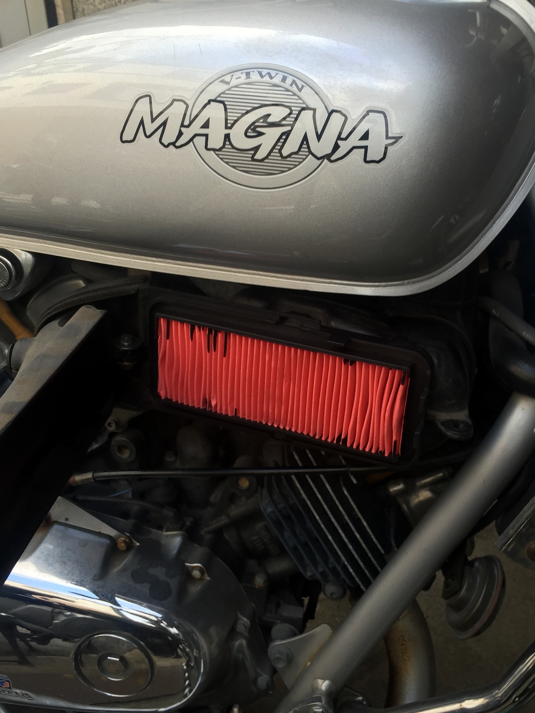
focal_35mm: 36
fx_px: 742
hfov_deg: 39.6
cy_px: 357
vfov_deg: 51.4
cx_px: 309
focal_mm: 4.15
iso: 32
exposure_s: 1/122
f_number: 2.2
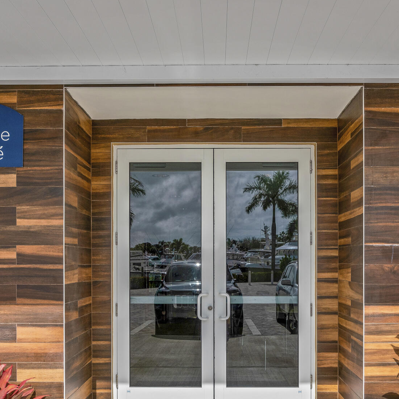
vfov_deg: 44.4
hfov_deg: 44.9
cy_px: 262
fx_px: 483
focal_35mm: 37
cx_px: 216
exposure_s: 1/320
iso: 500
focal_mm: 16
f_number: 8
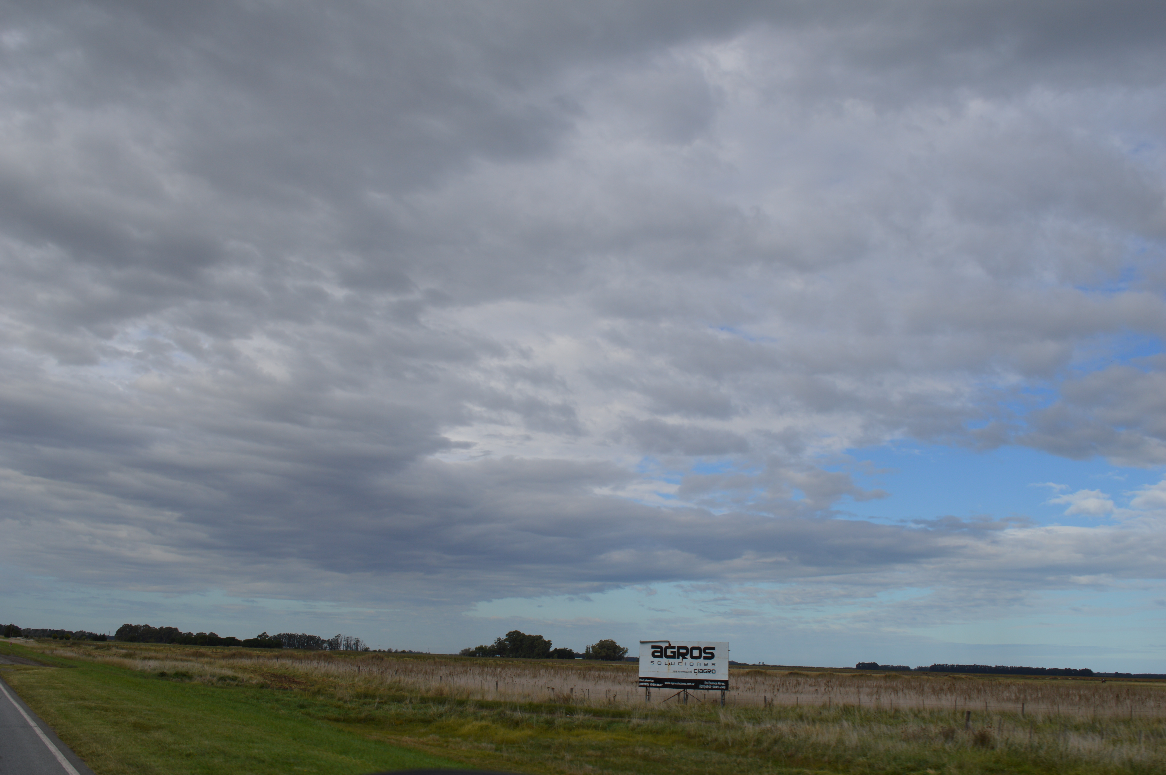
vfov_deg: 34.1
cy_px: 388
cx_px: 583
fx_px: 1262
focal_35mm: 39
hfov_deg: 49.6
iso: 100
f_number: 9
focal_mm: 26
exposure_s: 1/320
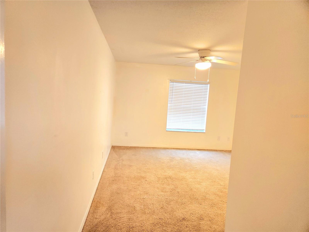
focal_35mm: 23
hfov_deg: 73.9
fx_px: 205
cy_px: 116
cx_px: 154
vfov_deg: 58.9
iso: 250
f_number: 1.8
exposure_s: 1/120
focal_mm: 5.4
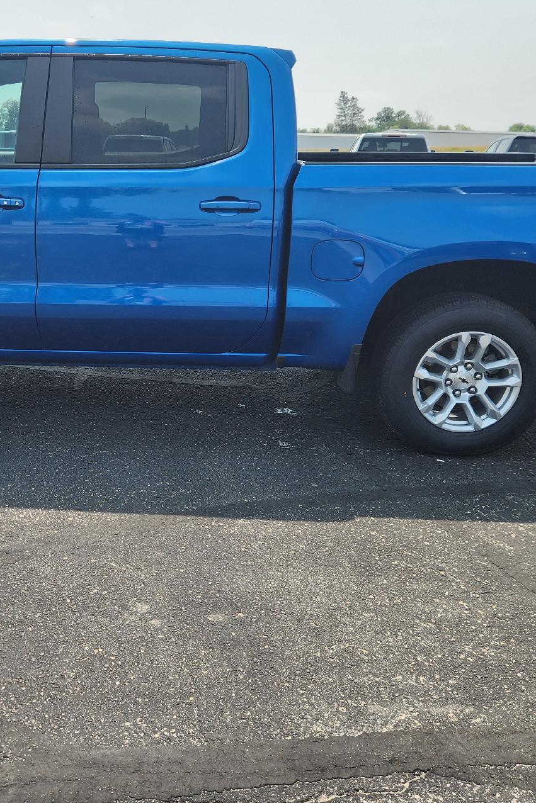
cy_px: 356
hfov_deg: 35.8
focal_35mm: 36
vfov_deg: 53.0
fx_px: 804
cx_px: 118
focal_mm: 5.4
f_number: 1.8
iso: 20
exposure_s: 1/1314
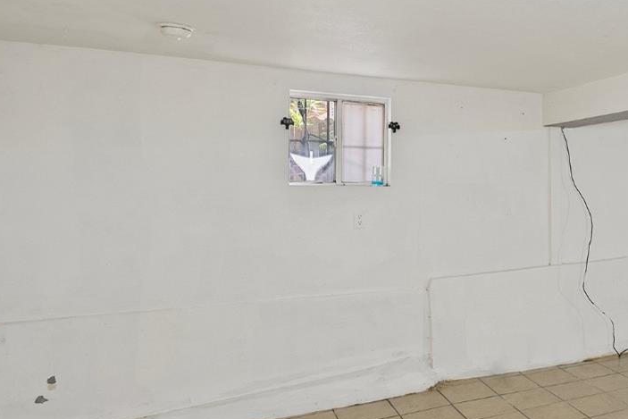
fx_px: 558
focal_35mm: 32
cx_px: 632
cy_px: 212
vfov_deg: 41.1
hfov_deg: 48.2
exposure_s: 1/1.25
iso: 640
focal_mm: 15
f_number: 8
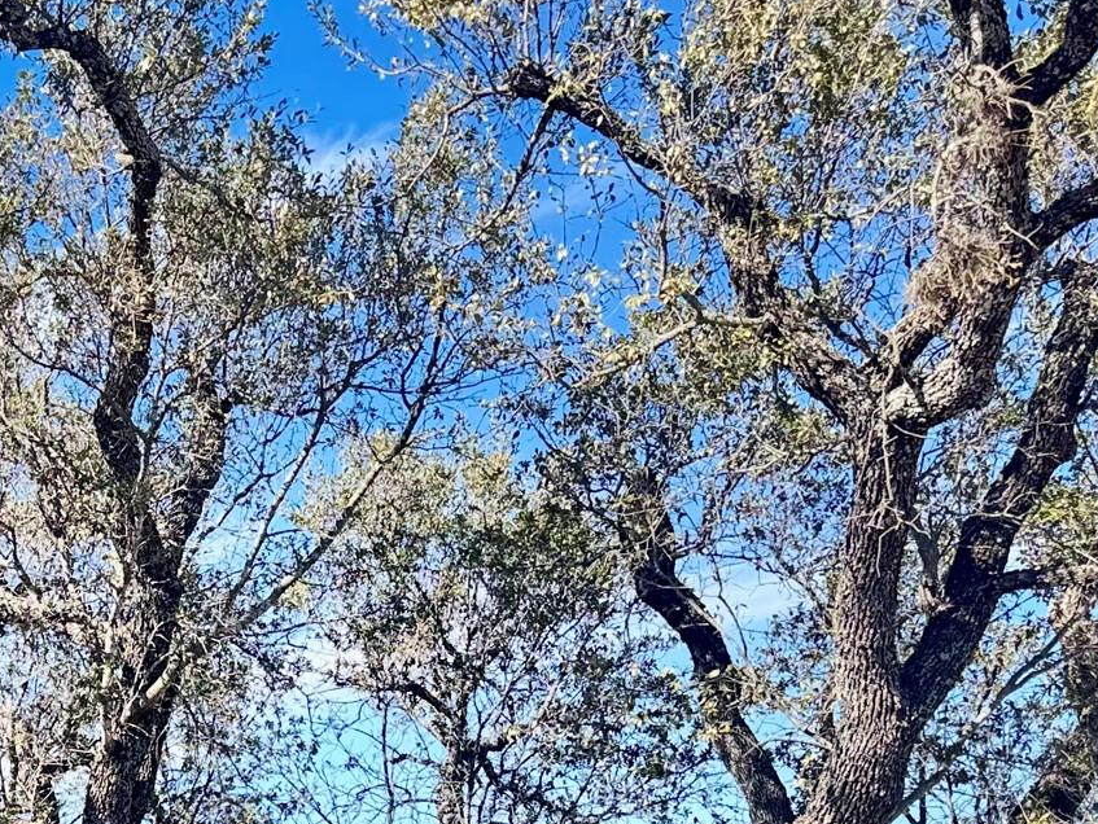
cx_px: 73
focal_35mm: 58
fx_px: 1841
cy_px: 968
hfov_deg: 31.4
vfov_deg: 23.3
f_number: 1.78
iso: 80
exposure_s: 1/864
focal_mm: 6.76
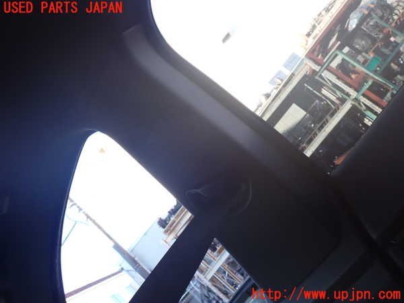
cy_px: 152
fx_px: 350
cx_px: 202
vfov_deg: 46.8
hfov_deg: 60.0
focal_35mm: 30
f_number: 3.2
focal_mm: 5.4
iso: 100
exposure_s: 1/100
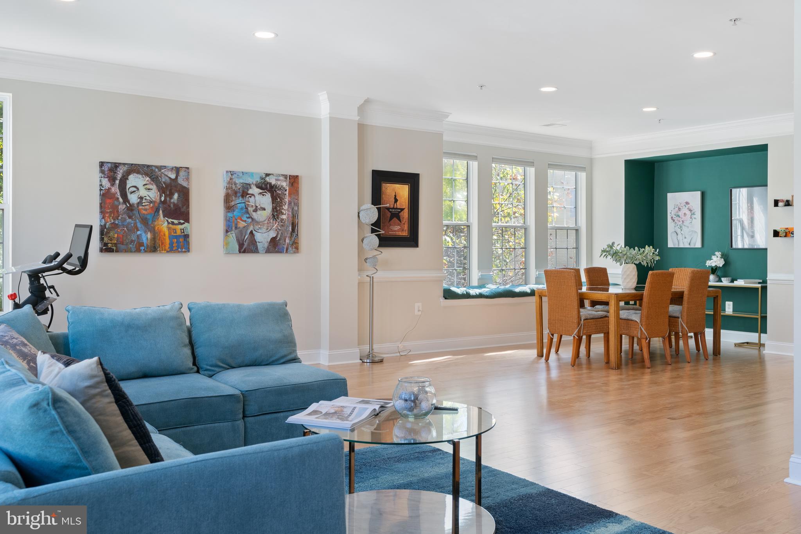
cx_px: 400
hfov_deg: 58.7
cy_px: 267
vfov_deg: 41.1
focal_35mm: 32
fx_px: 712
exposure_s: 1/5
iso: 320
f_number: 7.1
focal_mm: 32
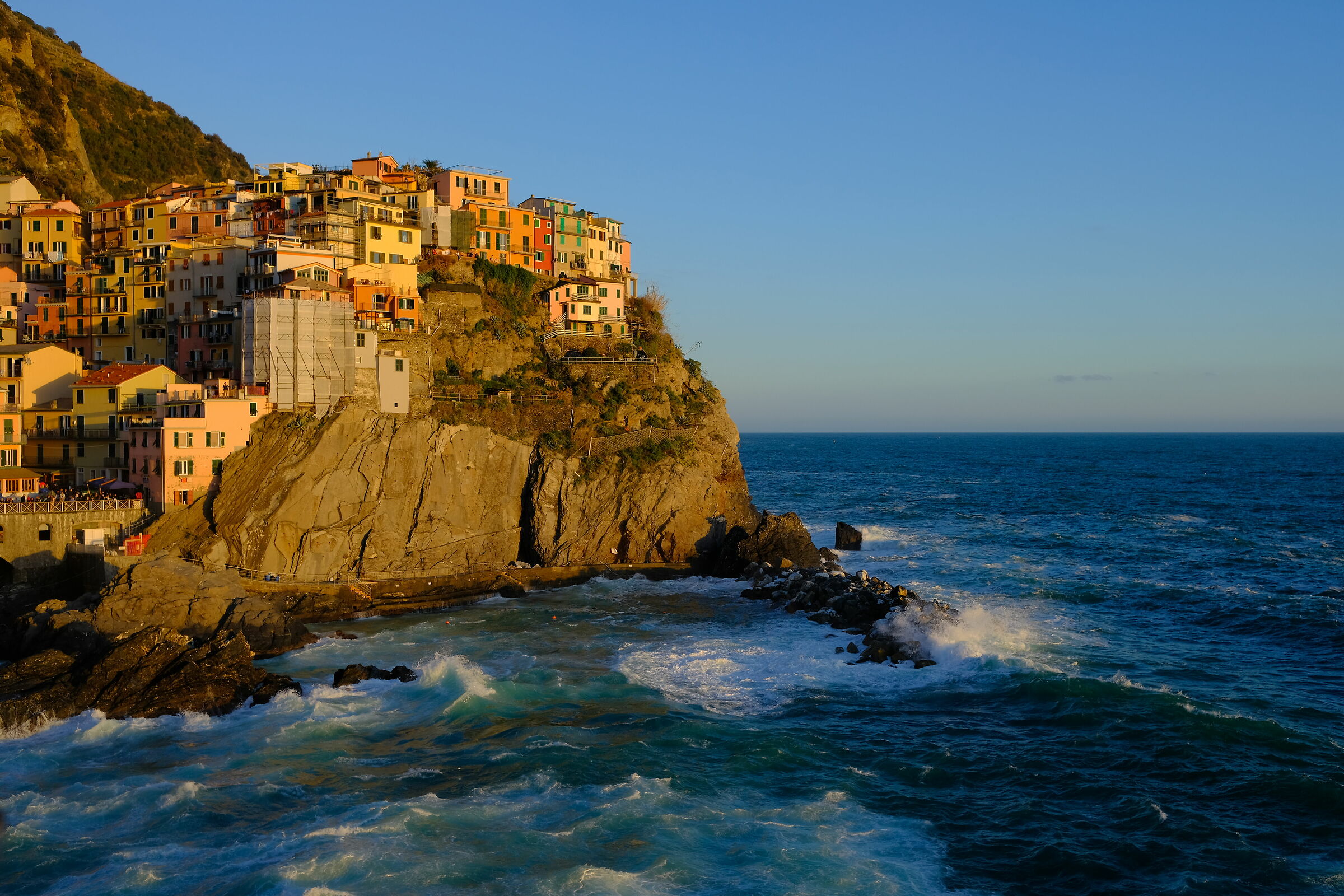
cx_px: 672
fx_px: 1307
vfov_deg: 37.9
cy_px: 448
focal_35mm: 35
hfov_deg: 54.4
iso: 200
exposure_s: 1/320
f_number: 5.6
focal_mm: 23
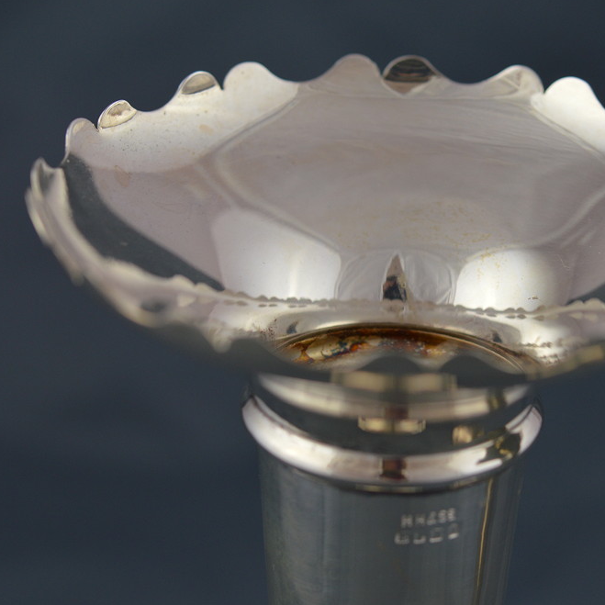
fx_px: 2294
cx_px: 404
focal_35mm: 116
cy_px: 302
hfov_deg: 15.0
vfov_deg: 15.0
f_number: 5.6
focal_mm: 60
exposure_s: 1/125
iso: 400
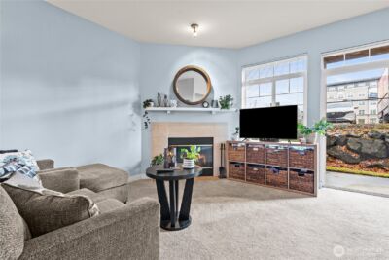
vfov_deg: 73.8
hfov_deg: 96.7
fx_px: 173
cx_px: 194
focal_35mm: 16
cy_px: 130
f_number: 8
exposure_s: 1
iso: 250
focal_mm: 16
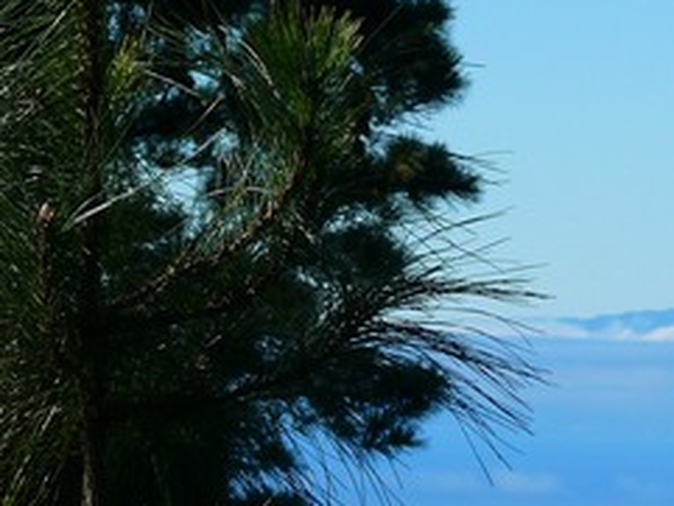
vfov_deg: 4.2
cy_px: 288
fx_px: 6838
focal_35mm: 351
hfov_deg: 5.6
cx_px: 822
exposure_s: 1/250
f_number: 5.6
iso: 100
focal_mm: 23.9
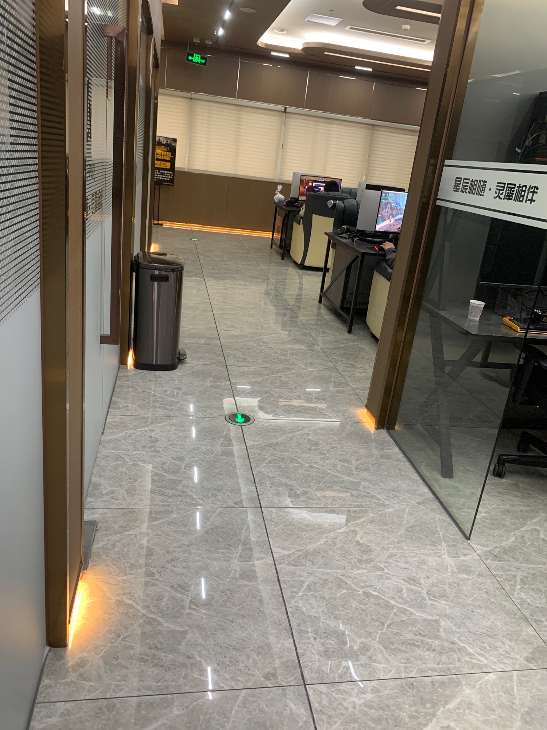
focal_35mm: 26
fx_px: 548
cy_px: 365
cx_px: 274
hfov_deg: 53.1
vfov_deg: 67.3
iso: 160
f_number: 1.8
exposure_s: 1/60
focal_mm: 4.25
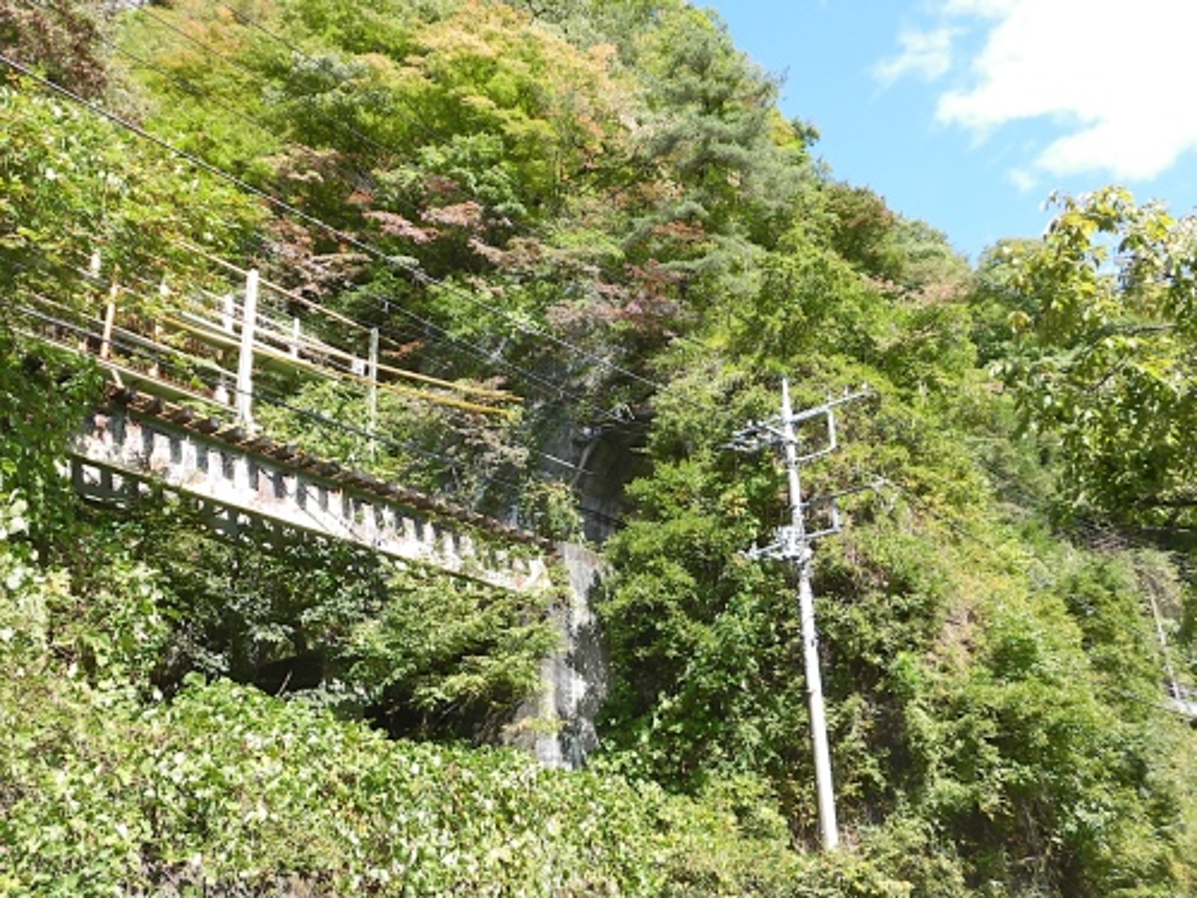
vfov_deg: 44.2
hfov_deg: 56.8
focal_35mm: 32
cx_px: 598
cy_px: 449
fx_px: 1107
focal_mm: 5.81
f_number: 3.5
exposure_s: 1/250
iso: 100
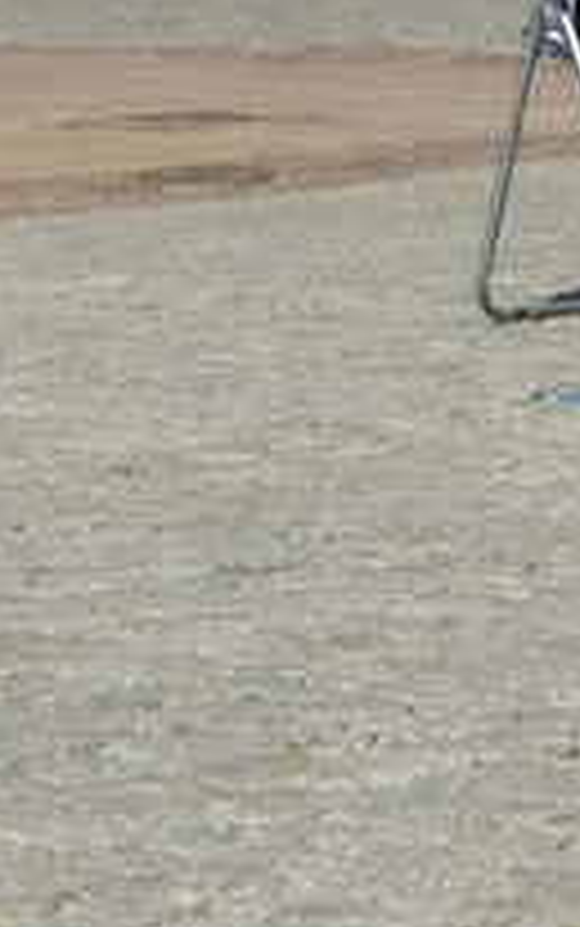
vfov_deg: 5.0
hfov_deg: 3.3
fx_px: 9572
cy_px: -2606
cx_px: 2196
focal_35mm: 379
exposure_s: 1/200
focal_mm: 48
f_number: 20
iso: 400
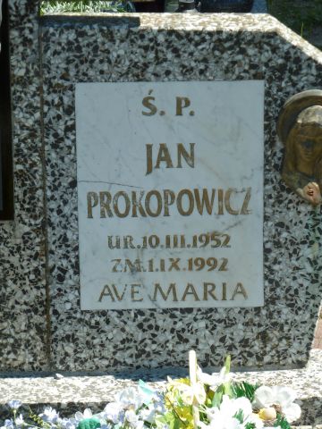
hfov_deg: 10.1
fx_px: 1823
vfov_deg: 13.4
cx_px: 161
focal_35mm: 147
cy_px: 214
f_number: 4.5
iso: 80
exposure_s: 1/250
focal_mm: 24.1
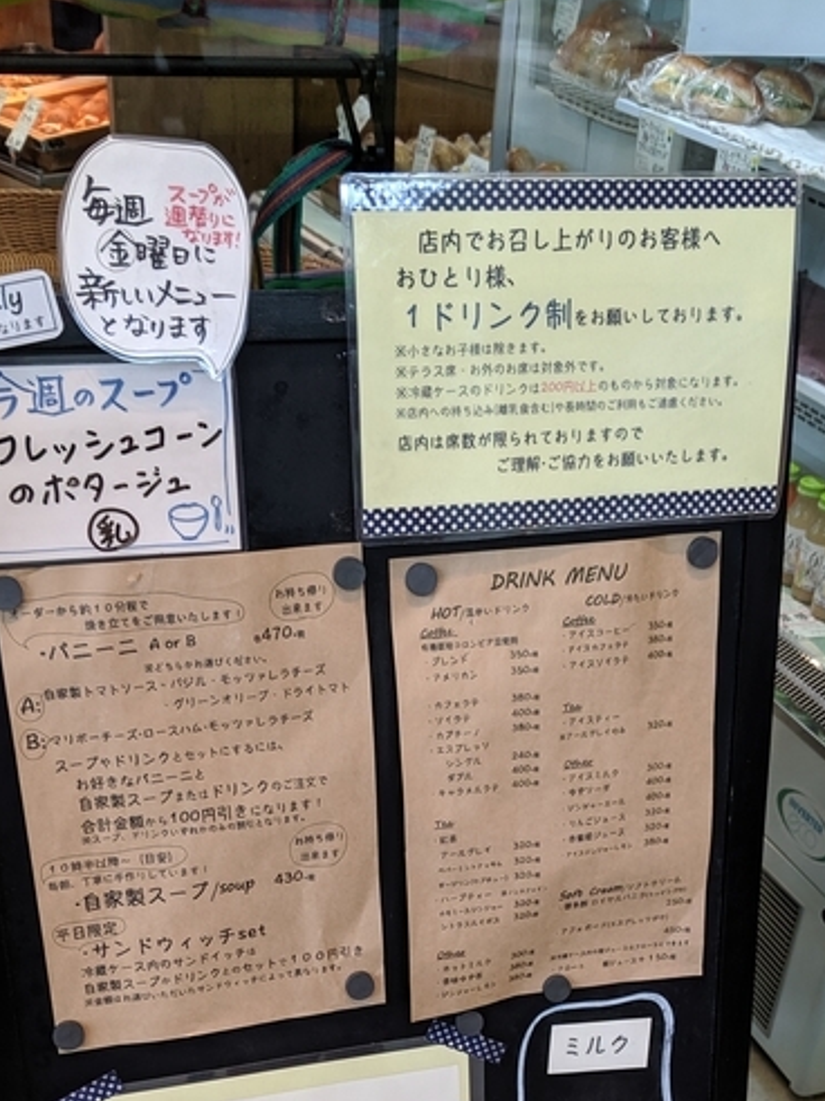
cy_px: 892
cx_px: 410
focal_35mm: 44
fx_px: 1399
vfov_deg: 41.0
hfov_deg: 32.9
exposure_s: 1/76.7
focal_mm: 4.44
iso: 151
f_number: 1.8
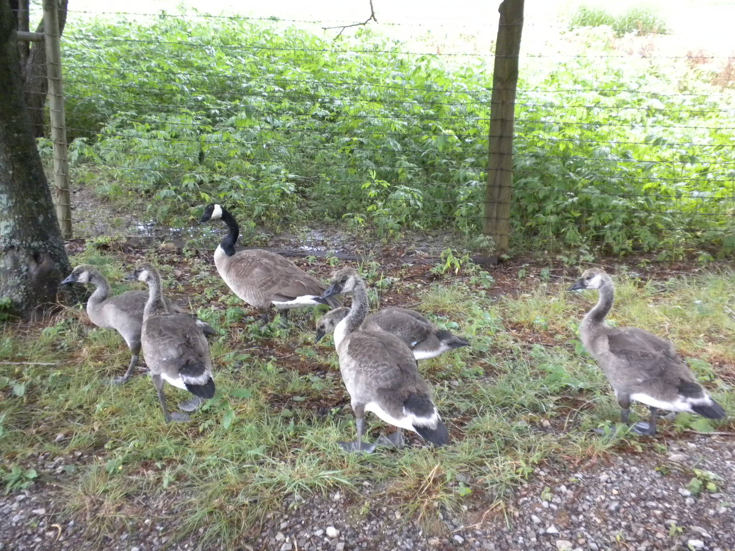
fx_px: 786
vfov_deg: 38.7
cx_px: 368
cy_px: 276
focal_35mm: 37
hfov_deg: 50.1
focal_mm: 6.6
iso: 400
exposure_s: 1/204
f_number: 3.5
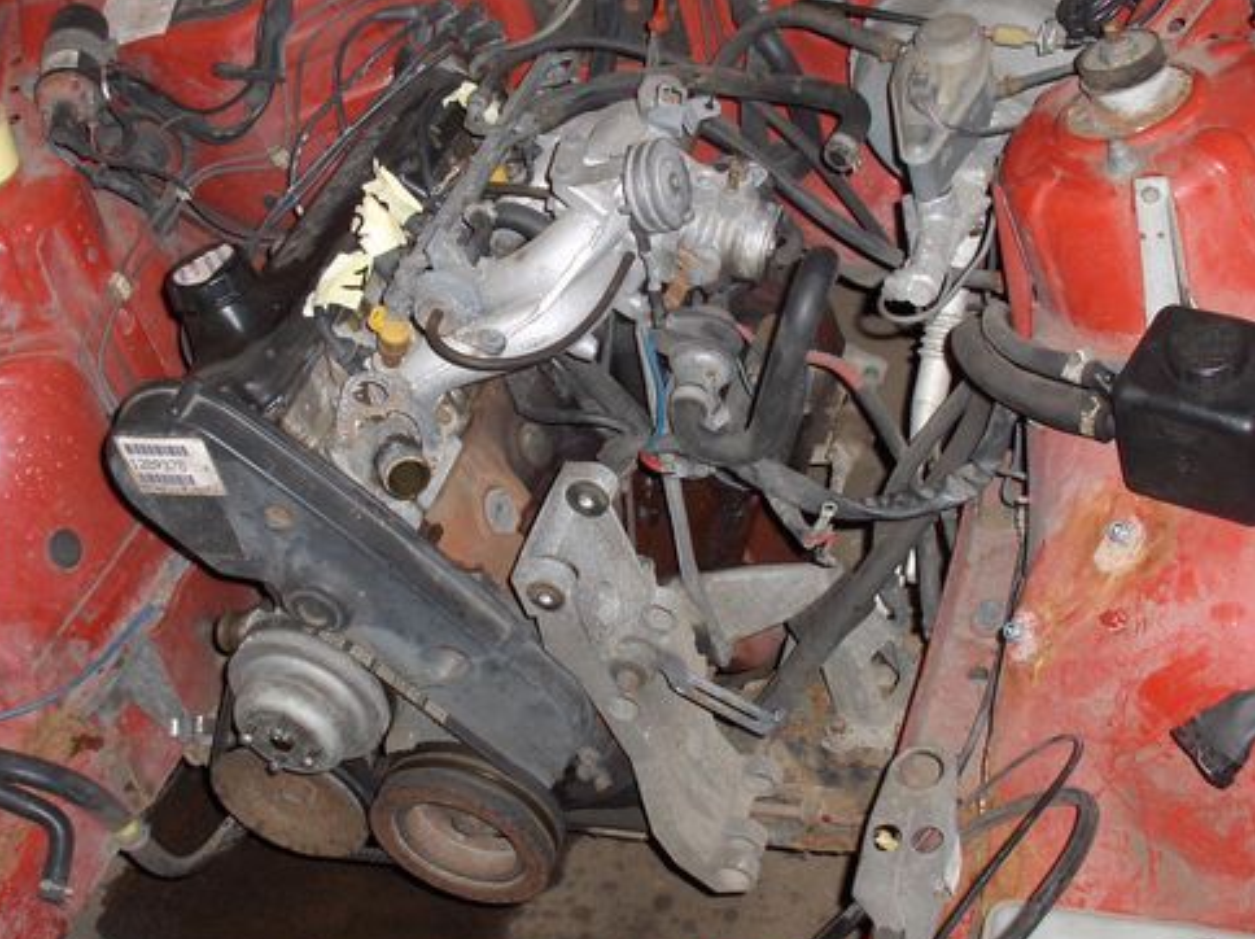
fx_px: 1340
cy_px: 392
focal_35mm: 37
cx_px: 555
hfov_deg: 50.1
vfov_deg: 38.5
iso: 53
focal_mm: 5.8
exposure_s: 1/60
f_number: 2.8
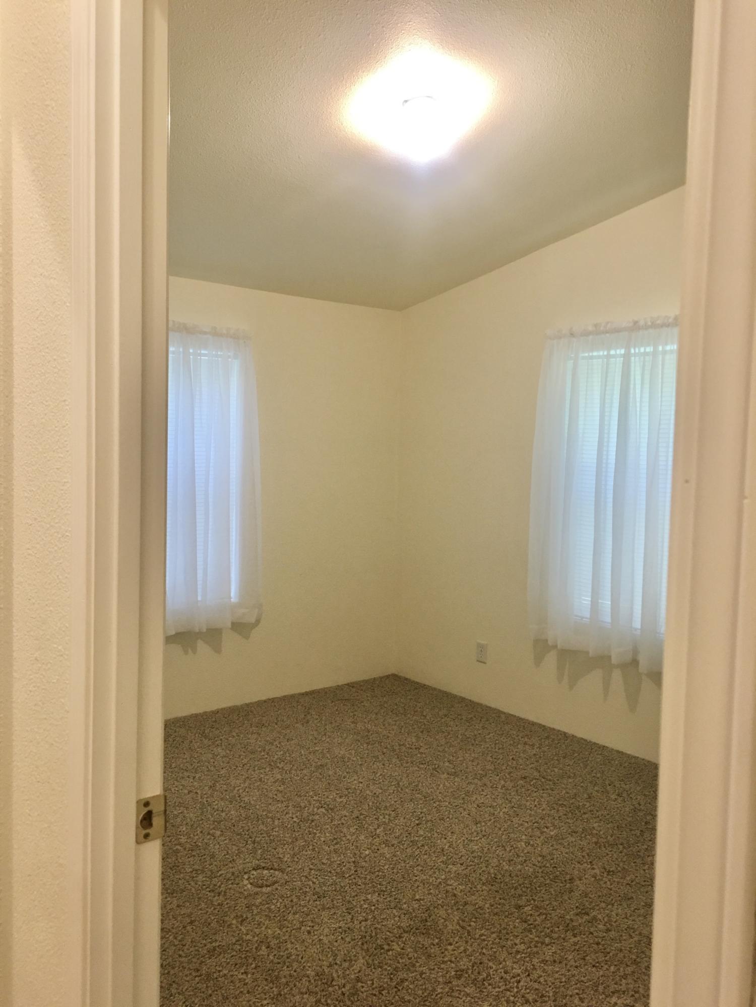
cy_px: 504
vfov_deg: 61.7
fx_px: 844
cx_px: 378
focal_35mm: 29
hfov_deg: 48.2
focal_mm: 4.15
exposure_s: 1/15
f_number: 2.2
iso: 50
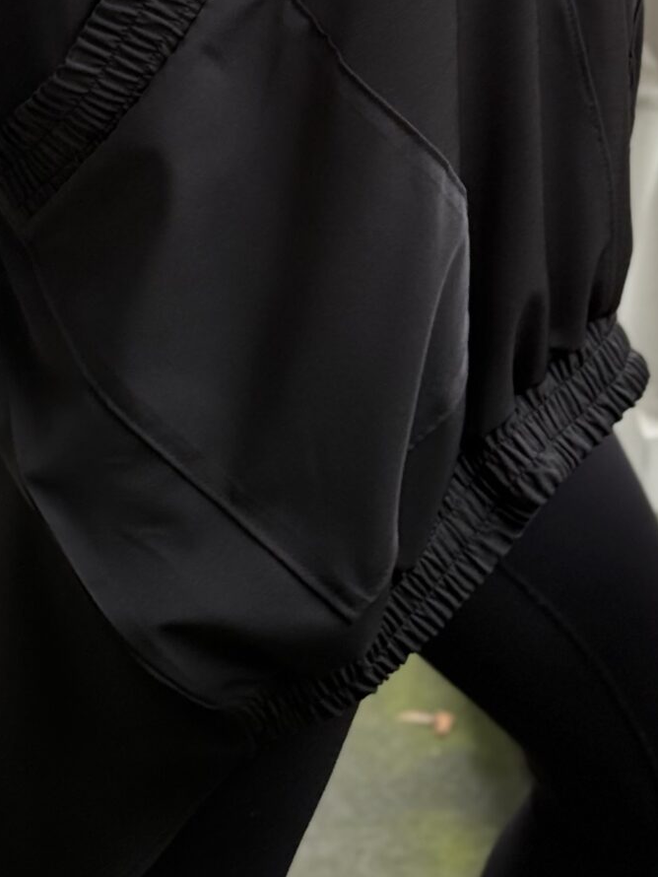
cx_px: 371
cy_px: -195
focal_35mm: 138
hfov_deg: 10.8
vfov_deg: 13.9
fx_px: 3496
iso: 160
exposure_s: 1/219
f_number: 1.78
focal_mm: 6.76
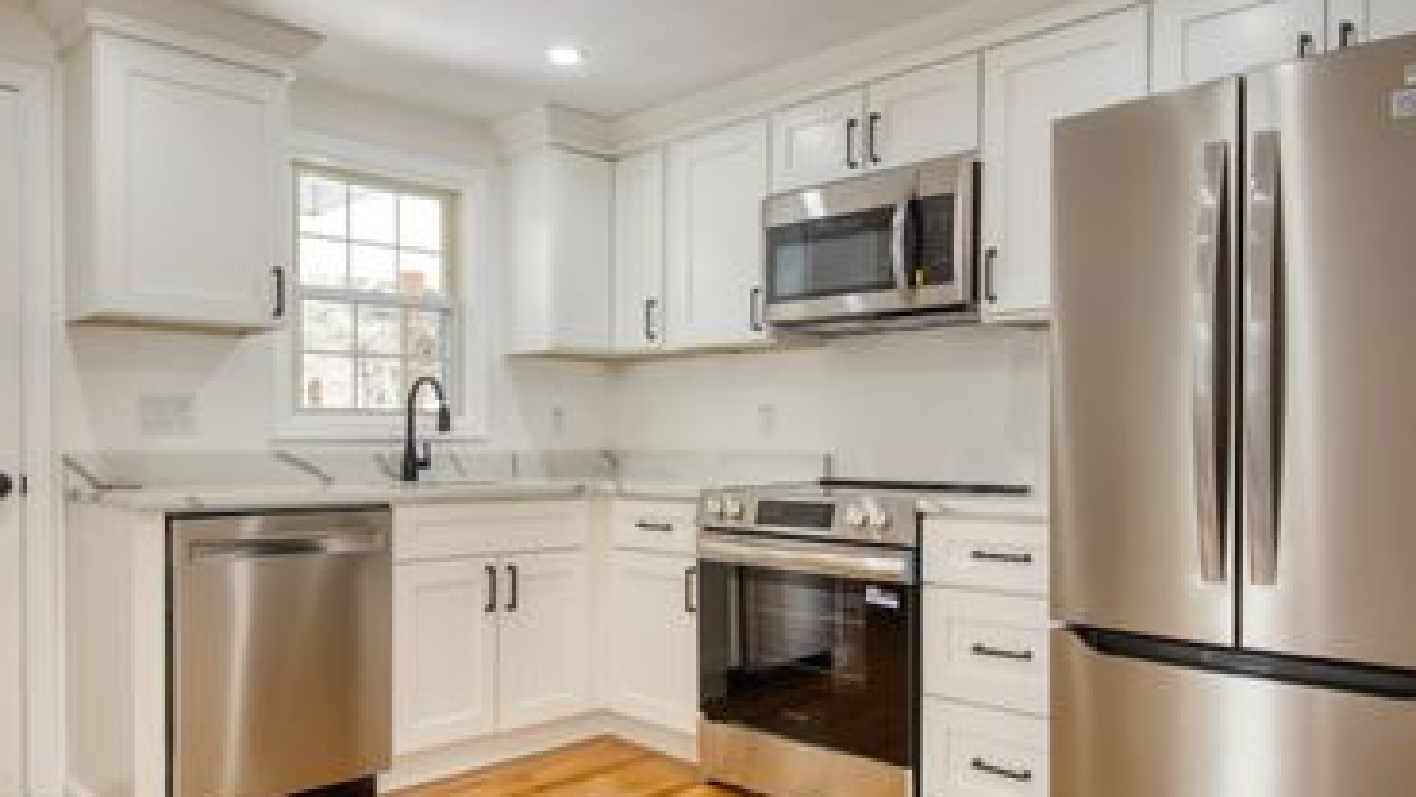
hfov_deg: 69.8
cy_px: 472
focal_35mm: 27
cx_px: 673
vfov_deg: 42.7
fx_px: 1014
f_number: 7.1
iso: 320
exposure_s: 1/25
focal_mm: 13
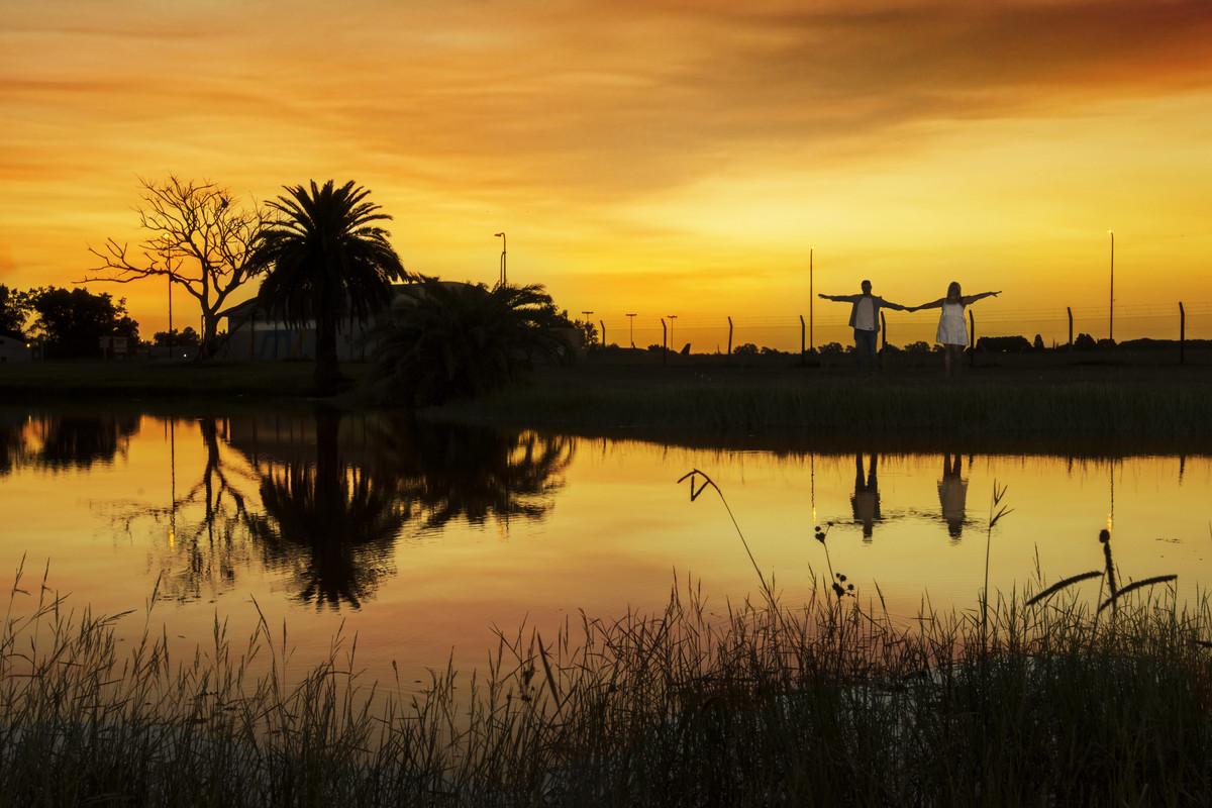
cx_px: 606
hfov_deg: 49.6
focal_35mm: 39
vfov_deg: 34.2
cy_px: 404
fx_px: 1313
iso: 800
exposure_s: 1/50
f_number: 16
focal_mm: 26
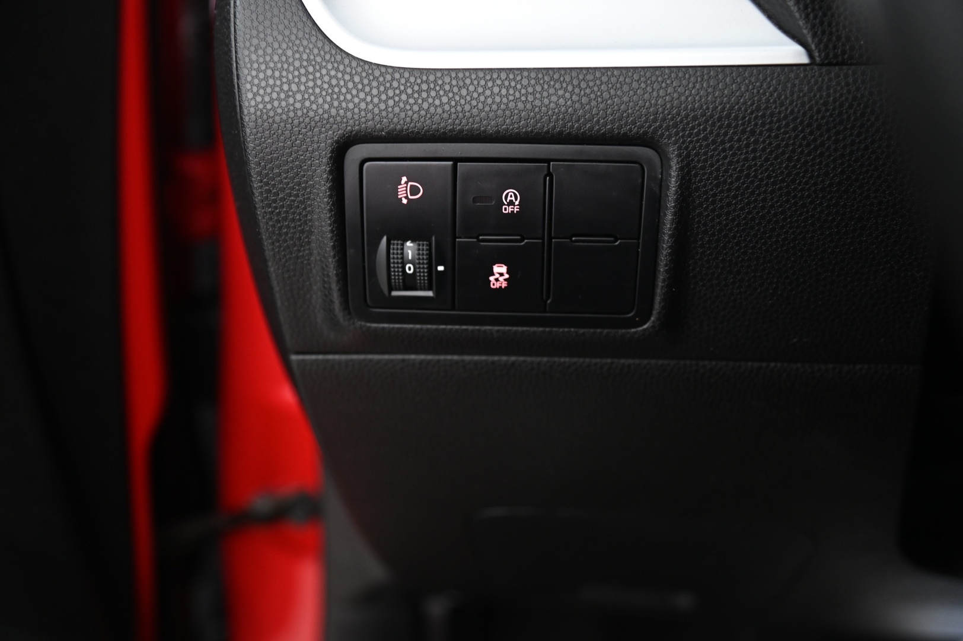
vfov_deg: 26.9
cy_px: 320
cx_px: 482
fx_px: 1336
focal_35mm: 50
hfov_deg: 39.6
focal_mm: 50
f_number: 4
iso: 2000
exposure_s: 1/13
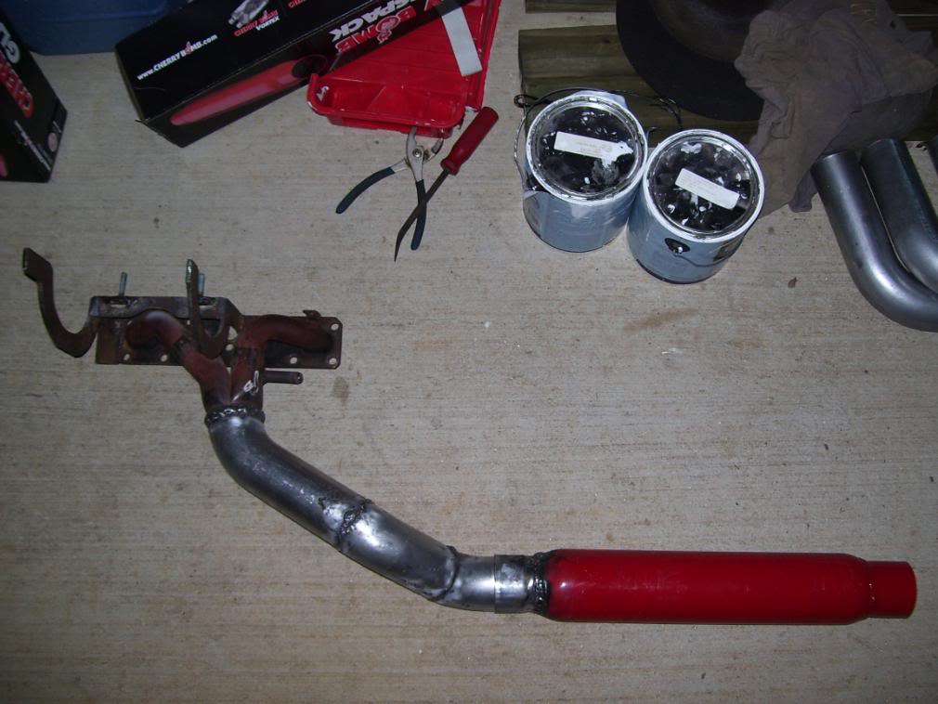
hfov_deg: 51.3
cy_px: 352
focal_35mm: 36
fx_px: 976
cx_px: 469
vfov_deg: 39.7
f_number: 2.7
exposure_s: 1/60
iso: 80
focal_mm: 6
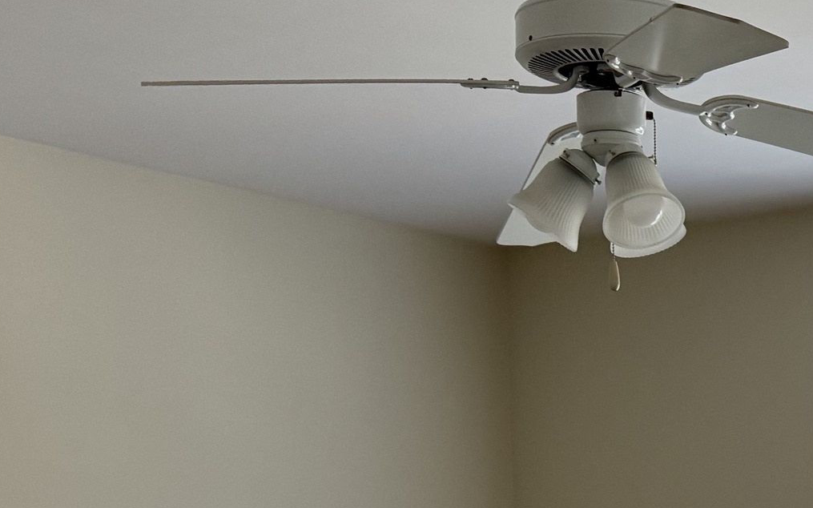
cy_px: 818
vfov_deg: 15.3
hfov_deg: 25.2
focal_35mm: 77
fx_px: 1706
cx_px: 859
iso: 200
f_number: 1.78
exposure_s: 1/120
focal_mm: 6.76
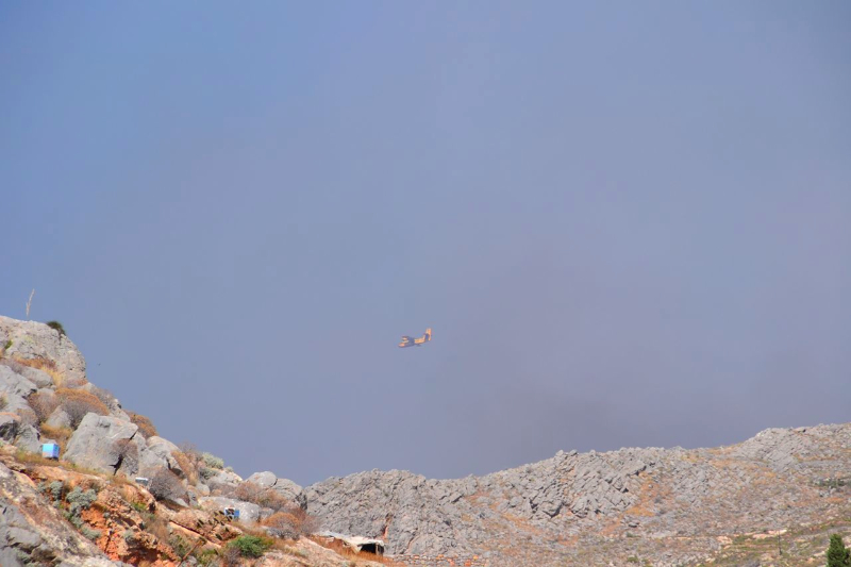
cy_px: 284
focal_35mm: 300
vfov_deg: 4.6
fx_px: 7090
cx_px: 426
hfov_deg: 6.9
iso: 250
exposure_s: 1/500
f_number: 11
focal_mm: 200
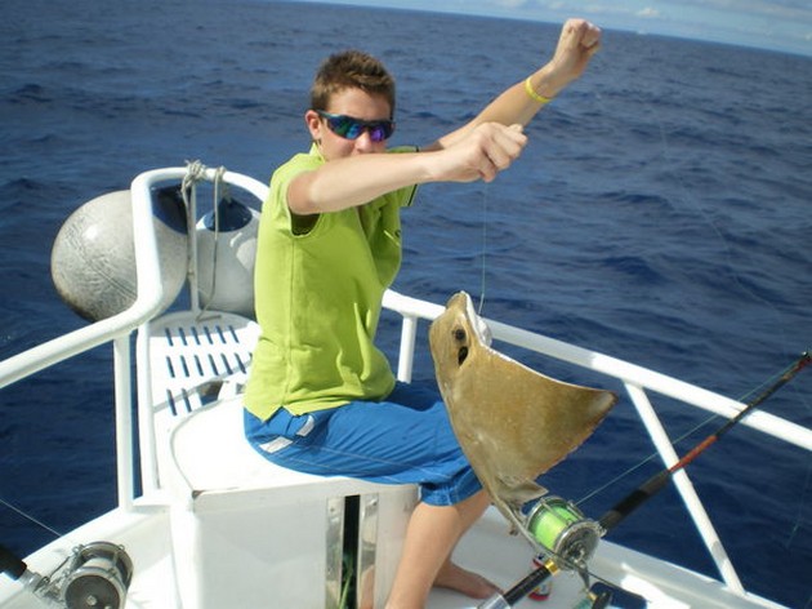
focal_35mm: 36
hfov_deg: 51.4
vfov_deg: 39.6
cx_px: 406
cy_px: 304
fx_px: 844
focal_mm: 6.3
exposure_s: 1/640
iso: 50
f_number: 4.6
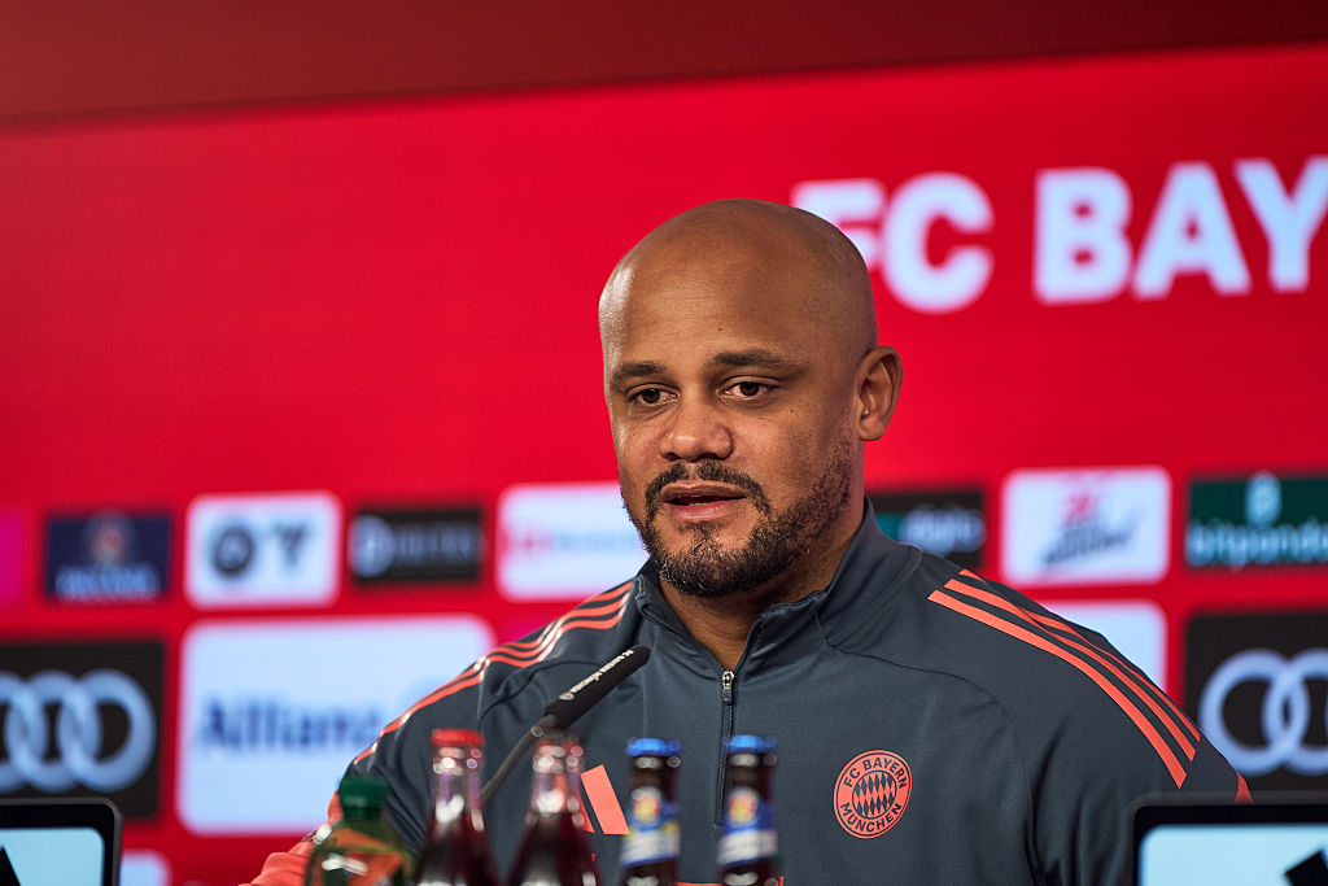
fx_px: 7378
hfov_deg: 10.3
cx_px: 664
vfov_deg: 6.9
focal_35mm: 200
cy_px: 443
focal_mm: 200
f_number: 2.8
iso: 640
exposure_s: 1/200
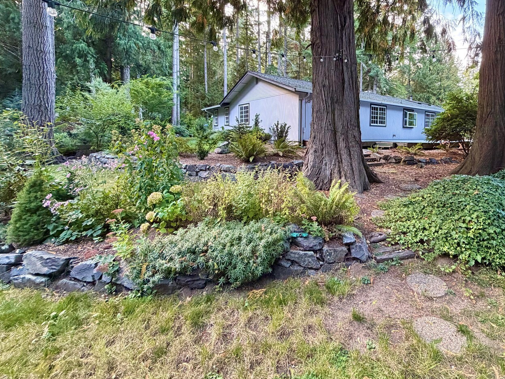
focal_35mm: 18
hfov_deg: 85.9
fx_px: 263
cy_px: 147
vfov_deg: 70.7
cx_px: 317
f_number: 2.2
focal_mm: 2.22
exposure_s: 1/64
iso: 320
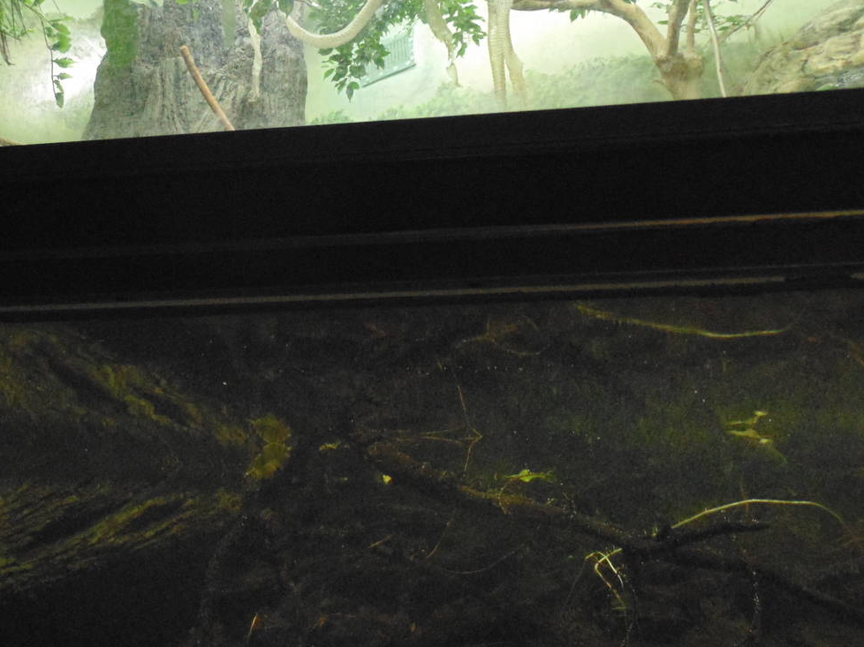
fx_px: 898
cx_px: 292
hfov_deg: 50.5
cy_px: 175
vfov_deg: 38.8
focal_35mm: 36
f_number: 3.1
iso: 400
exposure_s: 1/15
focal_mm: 4
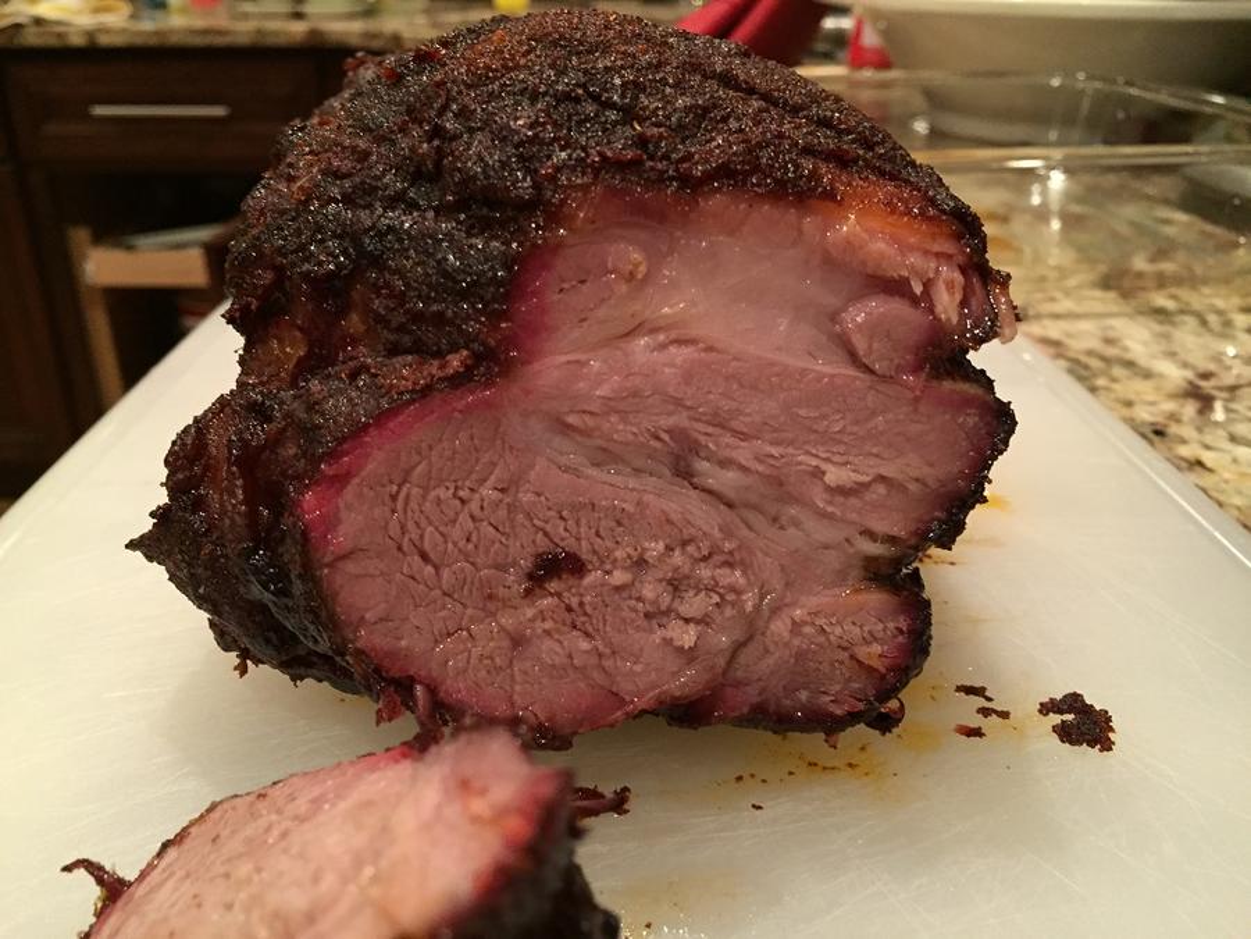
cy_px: 470
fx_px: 1048
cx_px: 626
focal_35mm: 29
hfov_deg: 61.7
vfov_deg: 48.2
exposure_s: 1/24
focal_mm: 4.15
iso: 250
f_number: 2.2
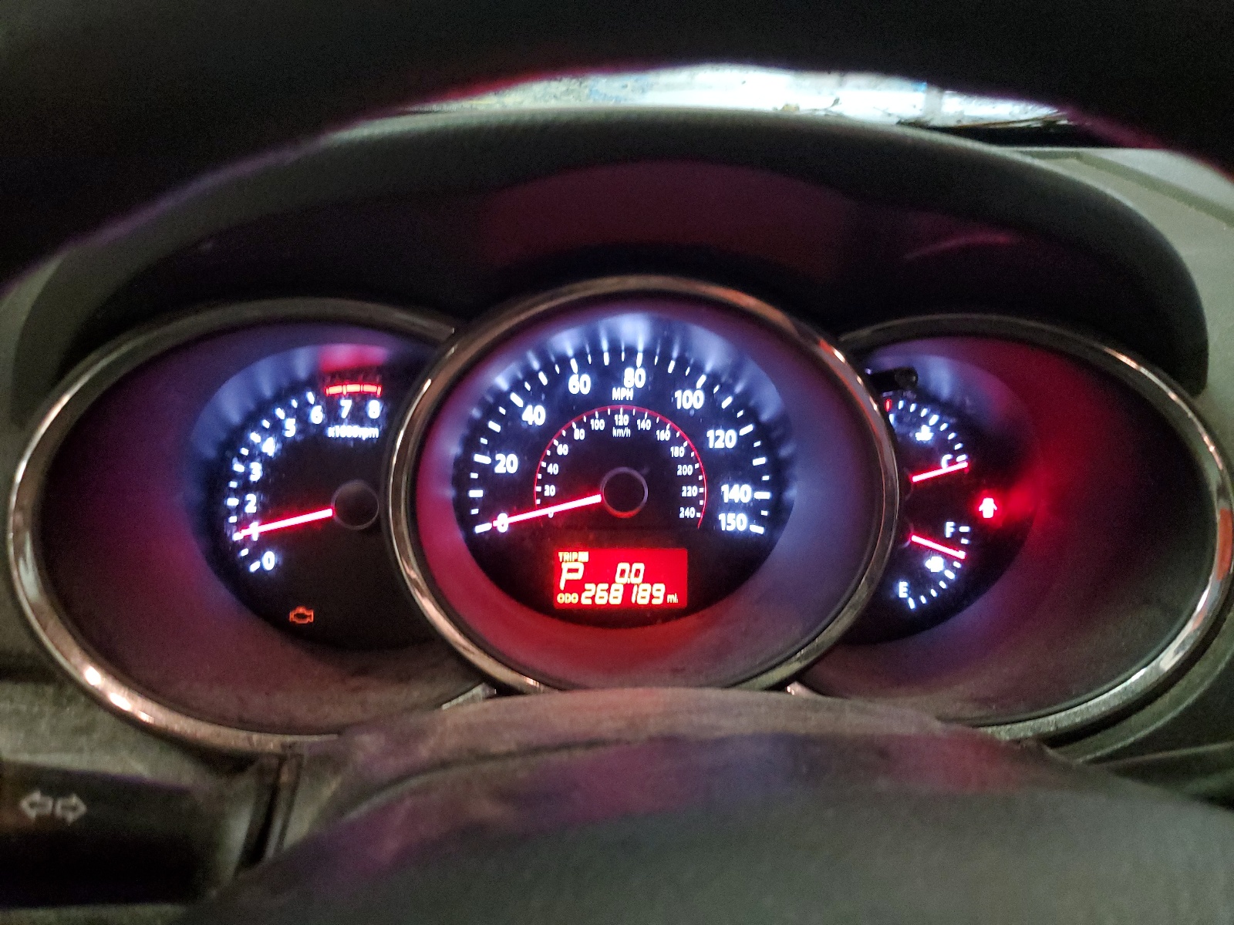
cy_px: 462
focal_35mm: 26
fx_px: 927
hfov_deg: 67.3
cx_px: 617
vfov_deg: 53.1
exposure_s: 1/15
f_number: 1.5
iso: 514
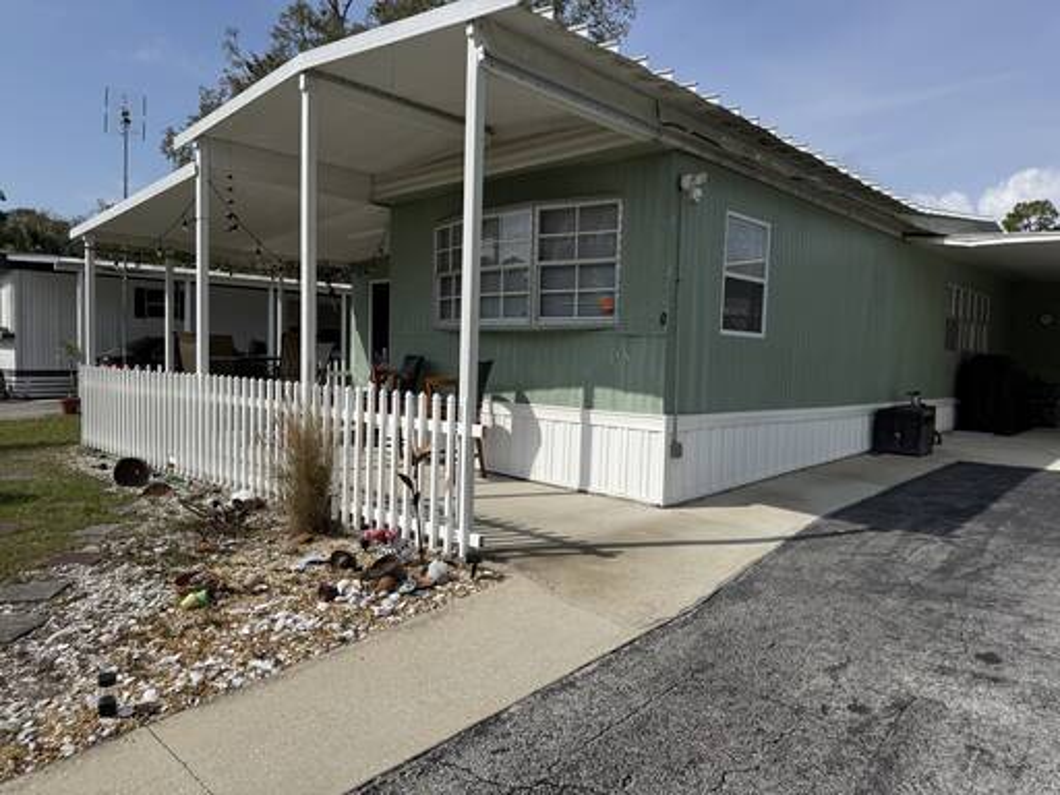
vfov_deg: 56.8
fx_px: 735
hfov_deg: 71.6
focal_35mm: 24
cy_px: 398
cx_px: 530
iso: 80
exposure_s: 1/9091
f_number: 1.78
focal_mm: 6.76
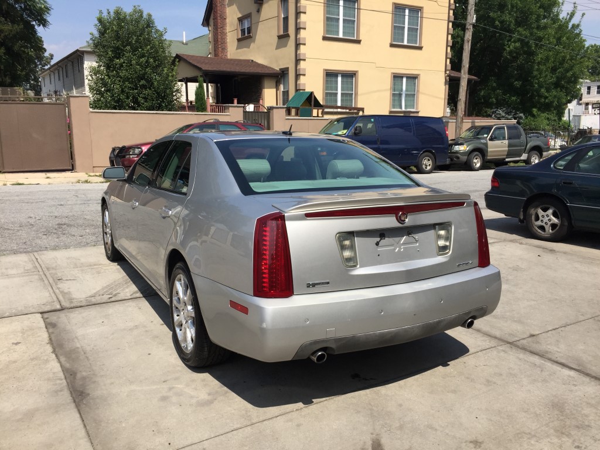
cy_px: 225
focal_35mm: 29
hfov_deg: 61.7
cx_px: 300
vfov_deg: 48.2
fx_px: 503
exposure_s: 1/2198
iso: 32
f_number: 2.2
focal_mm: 4.15
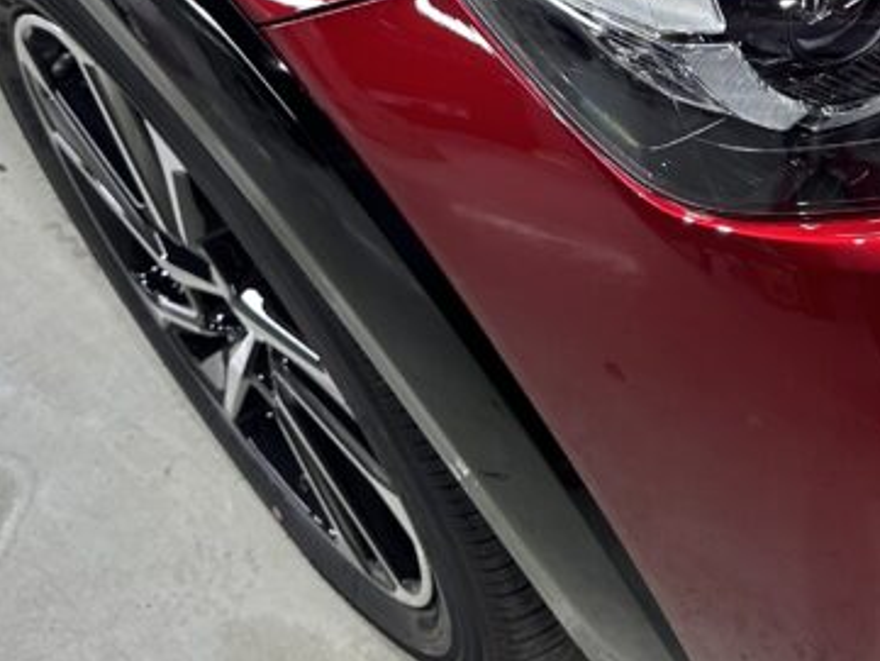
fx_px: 1729
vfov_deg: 20.4
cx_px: 934
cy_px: -115
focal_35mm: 68
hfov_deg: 26.6
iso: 200
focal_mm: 6.86
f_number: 1.78
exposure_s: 1/120
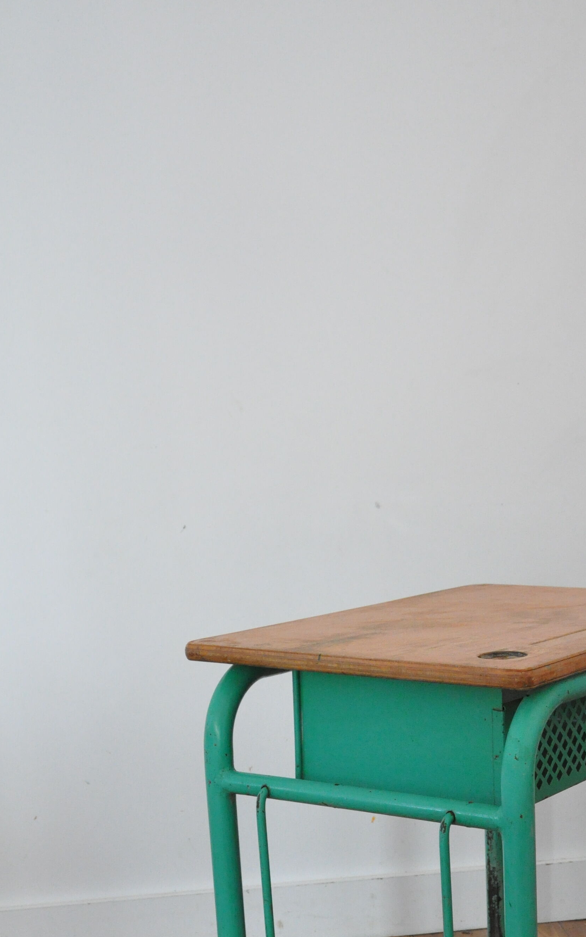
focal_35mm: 59
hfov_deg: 21.7
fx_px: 1507
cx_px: 471
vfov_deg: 33.8
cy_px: 703
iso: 2500
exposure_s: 1/160
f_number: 6.3
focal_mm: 24
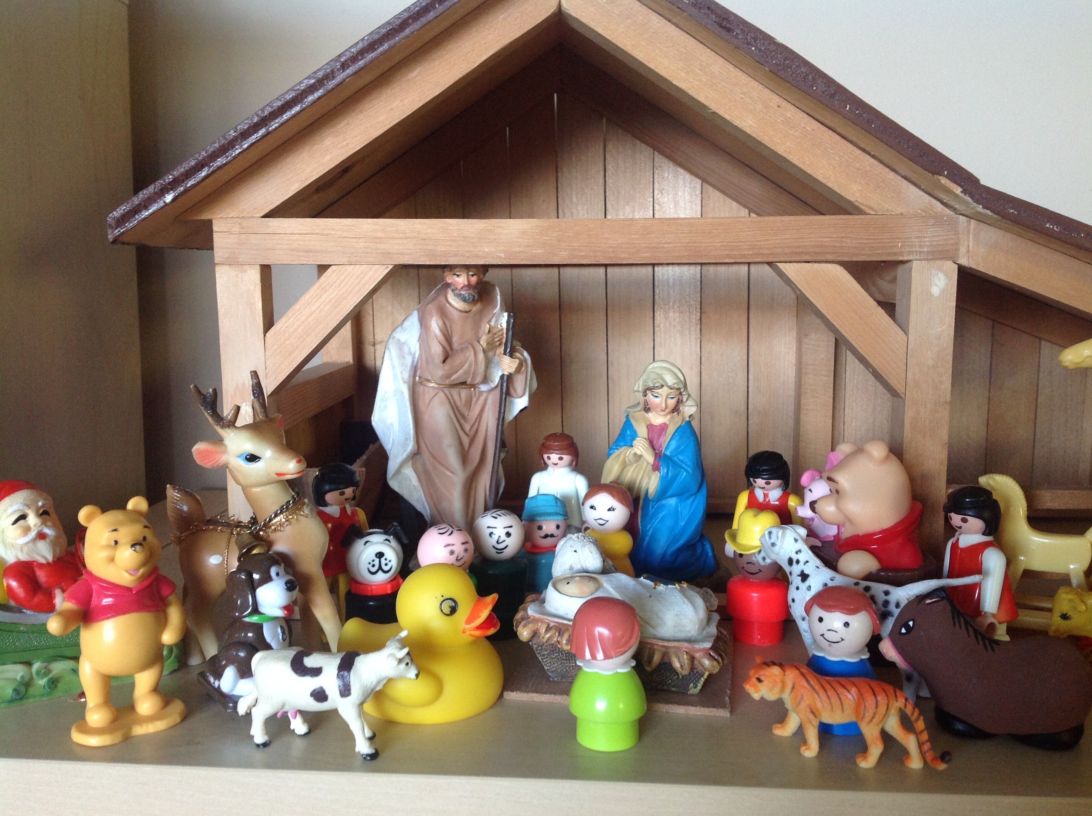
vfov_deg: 40.6
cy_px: 408
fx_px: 1102
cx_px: 546
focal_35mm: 35
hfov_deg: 52.7
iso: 100
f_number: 2.4
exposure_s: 1/15
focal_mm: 4.28
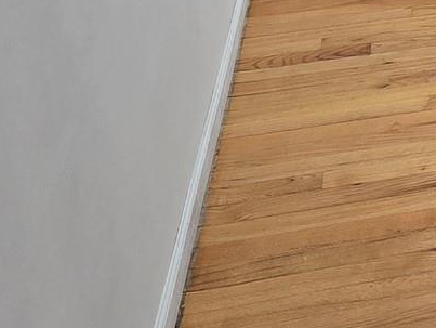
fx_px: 832
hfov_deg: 24.8
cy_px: -254
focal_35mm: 66
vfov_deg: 18.0
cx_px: 592
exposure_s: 1/60
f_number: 2.2
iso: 80
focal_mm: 2.2
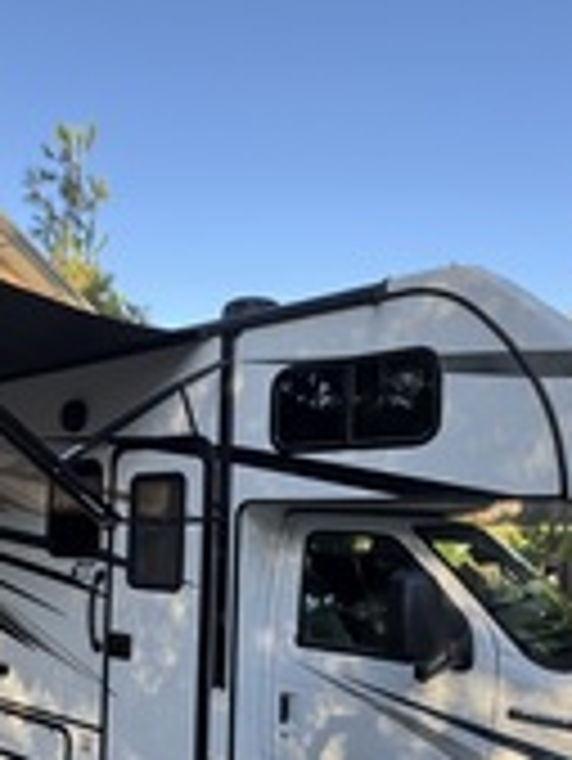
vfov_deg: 60.0
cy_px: 515
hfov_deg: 47.7
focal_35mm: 29
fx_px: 638
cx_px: 203
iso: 40
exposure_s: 1/201
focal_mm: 2.22
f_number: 2.2
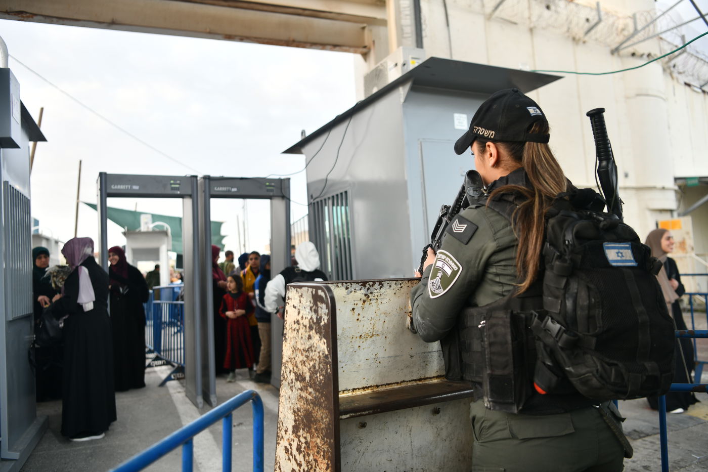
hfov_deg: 60.3
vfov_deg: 42.3
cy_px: 236
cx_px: 354
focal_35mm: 31
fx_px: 610
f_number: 2.8
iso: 200
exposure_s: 1/160
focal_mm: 31
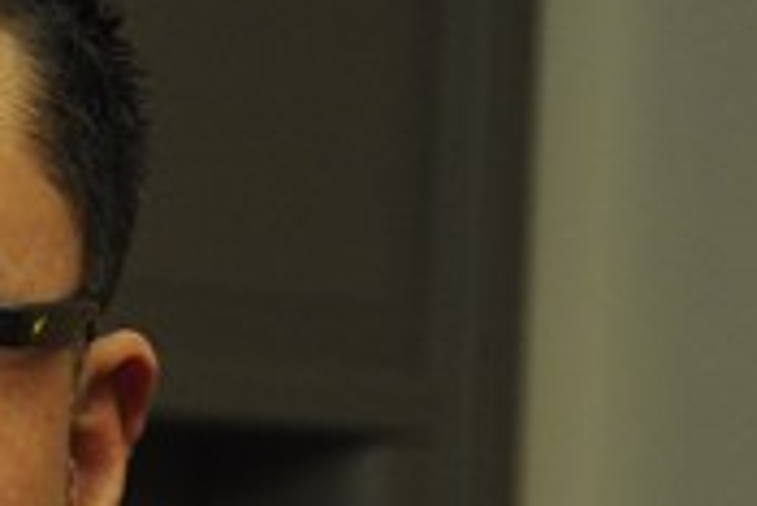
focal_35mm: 342
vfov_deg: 4.0
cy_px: 913
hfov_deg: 5.8
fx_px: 7197
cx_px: -917
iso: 400
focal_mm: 40
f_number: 4.5
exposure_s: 1/50
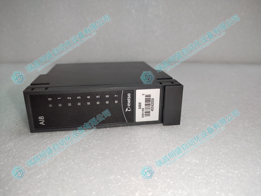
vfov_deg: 53.1
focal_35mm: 26
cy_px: 98
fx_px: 196
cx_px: 130
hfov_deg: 67.3
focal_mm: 4.75
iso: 200
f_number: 1.8
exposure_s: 1/50
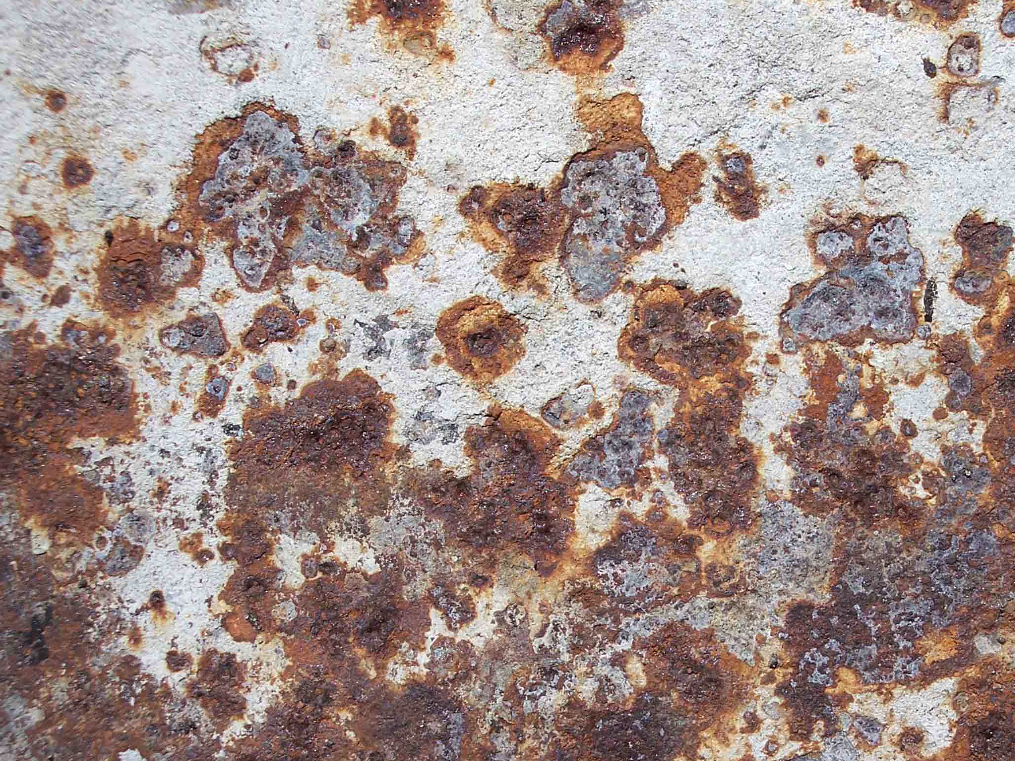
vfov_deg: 20.4
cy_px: 455
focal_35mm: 72
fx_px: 2111
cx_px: 695
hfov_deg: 26.8
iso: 100
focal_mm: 10.7
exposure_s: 1/1000
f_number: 4.8
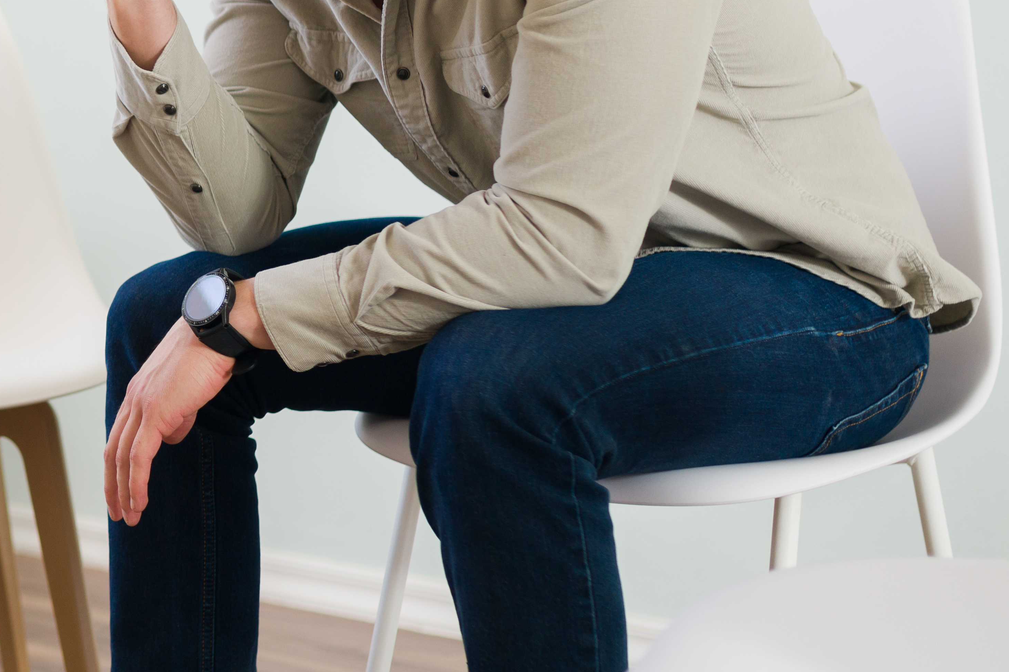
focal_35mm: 92
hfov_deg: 20.9
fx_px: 2578
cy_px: 266
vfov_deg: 14.9
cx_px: -134
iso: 250
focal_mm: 35
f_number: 1.8
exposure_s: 1/160
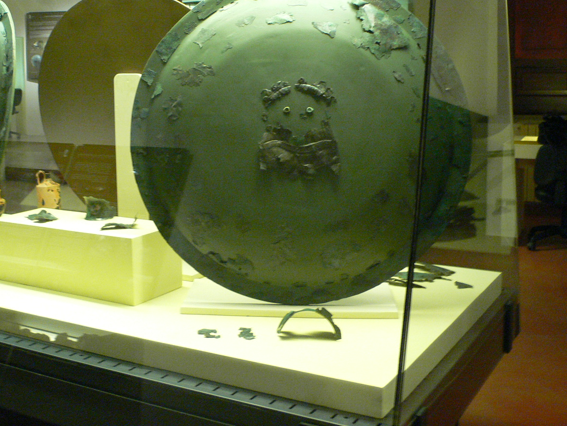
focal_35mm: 47
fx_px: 770
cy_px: 134
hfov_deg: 39.8
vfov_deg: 30.6
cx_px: 175
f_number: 2.8
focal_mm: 6.3
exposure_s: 1/13
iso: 200
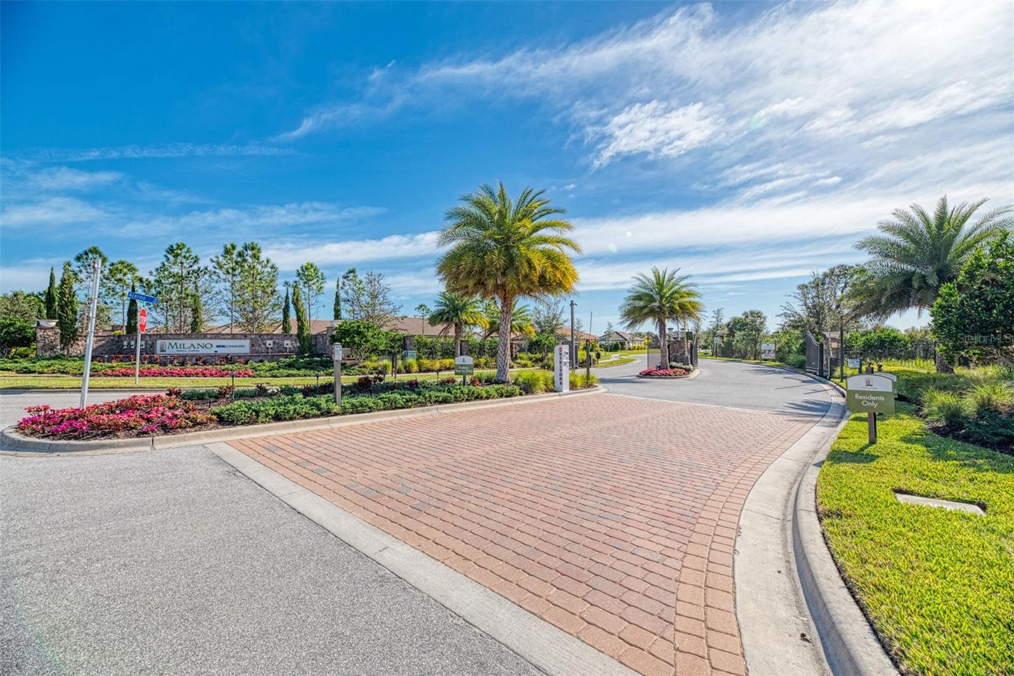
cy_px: 338
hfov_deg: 104.2
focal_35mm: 14
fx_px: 394
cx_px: 507
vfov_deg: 81.2
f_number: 7.1
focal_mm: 14
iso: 250
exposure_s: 1/200
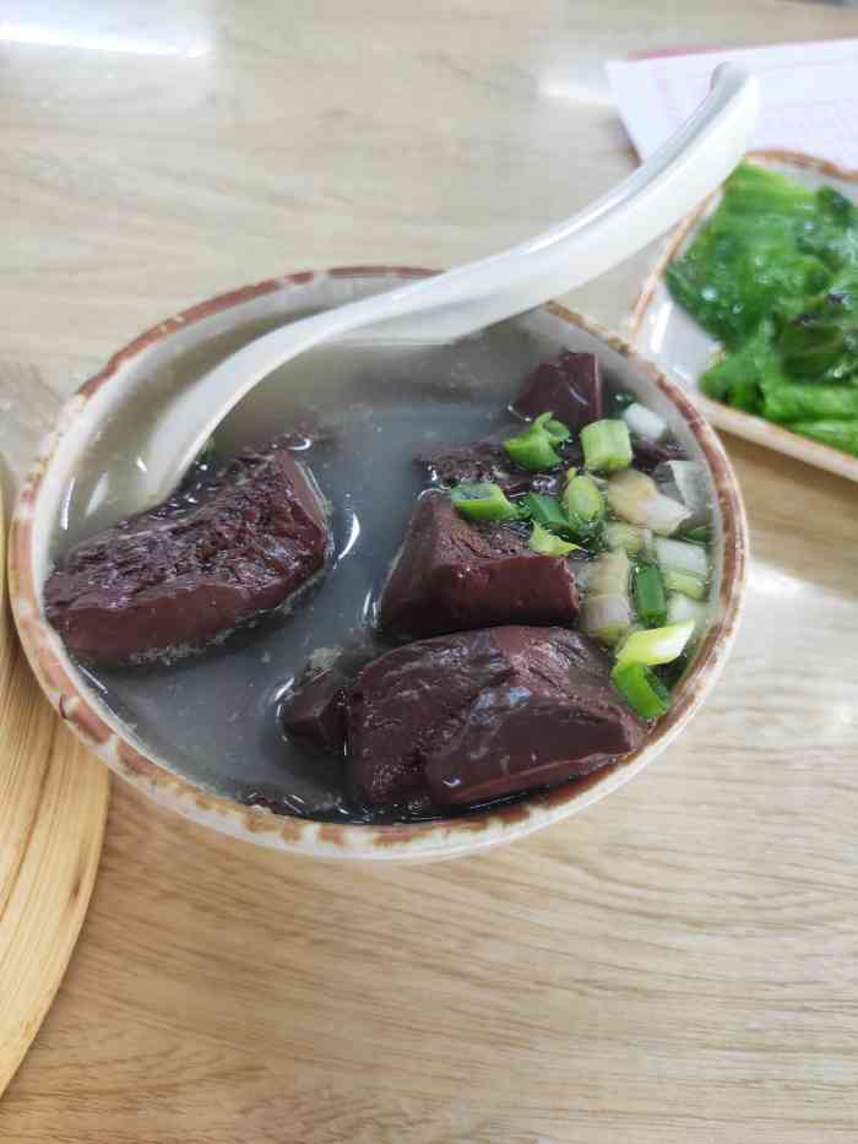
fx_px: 859
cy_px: 572
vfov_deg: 67.3
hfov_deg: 53.1
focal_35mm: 26
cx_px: 429
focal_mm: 4.77
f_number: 1.75
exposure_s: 1/100
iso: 678
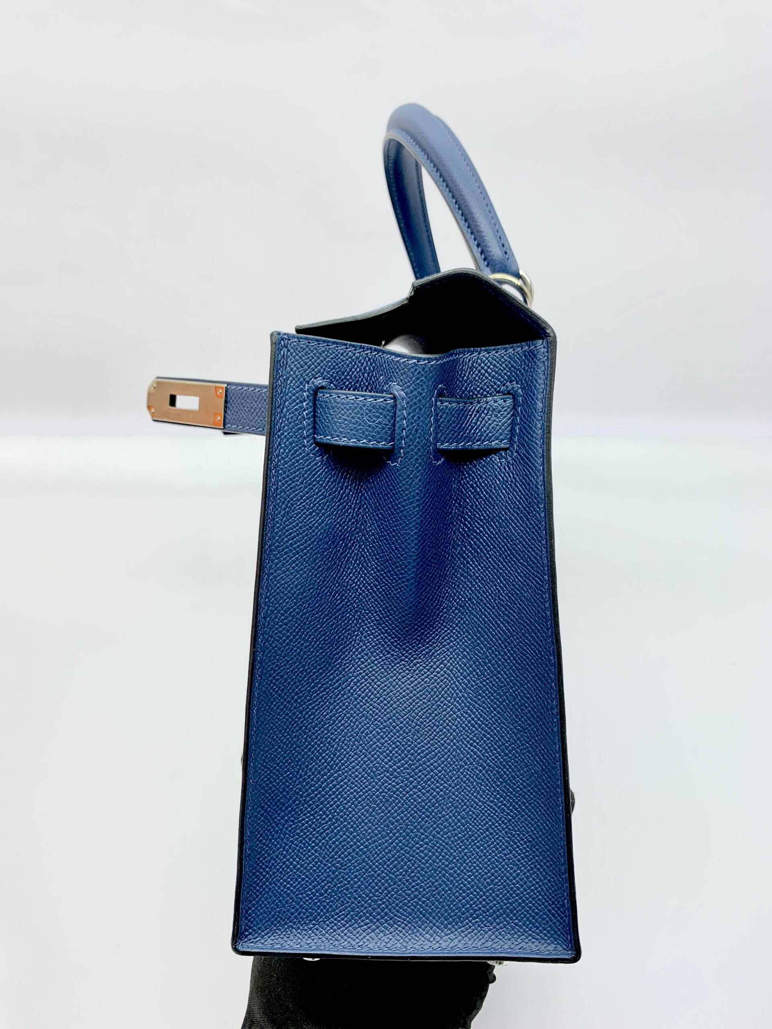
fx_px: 773
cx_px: 386
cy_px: 514
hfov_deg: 53.1
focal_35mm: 26
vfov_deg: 67.3
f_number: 1.8
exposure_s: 1/100
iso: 32
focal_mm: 4.25
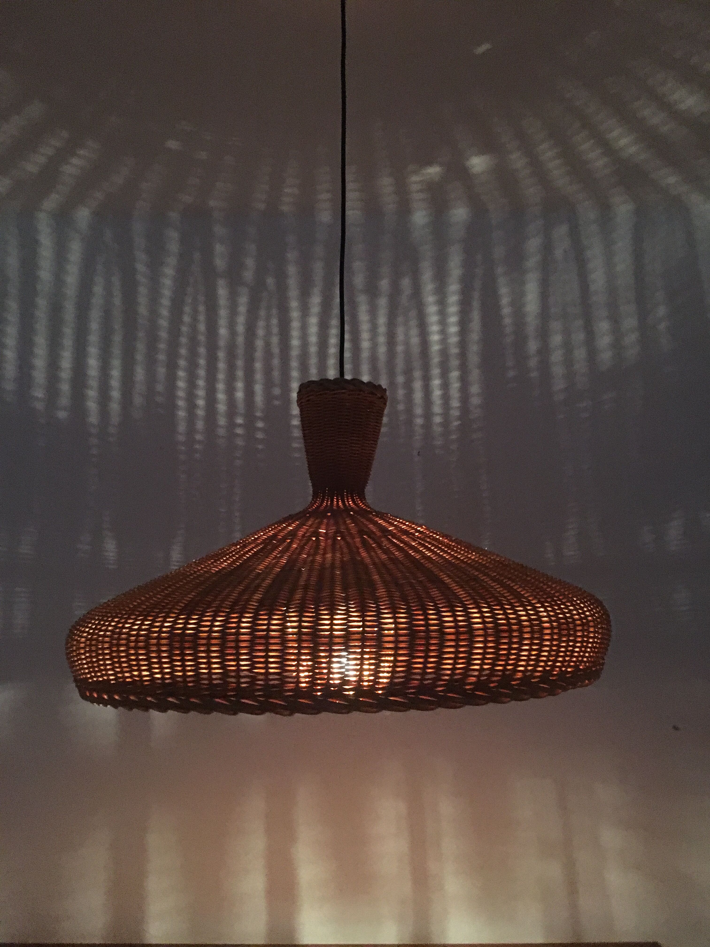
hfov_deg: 48.2
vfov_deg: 61.7
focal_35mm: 29
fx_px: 793
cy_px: 474
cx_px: 355
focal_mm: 4.15
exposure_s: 1/17
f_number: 2.2
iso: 640
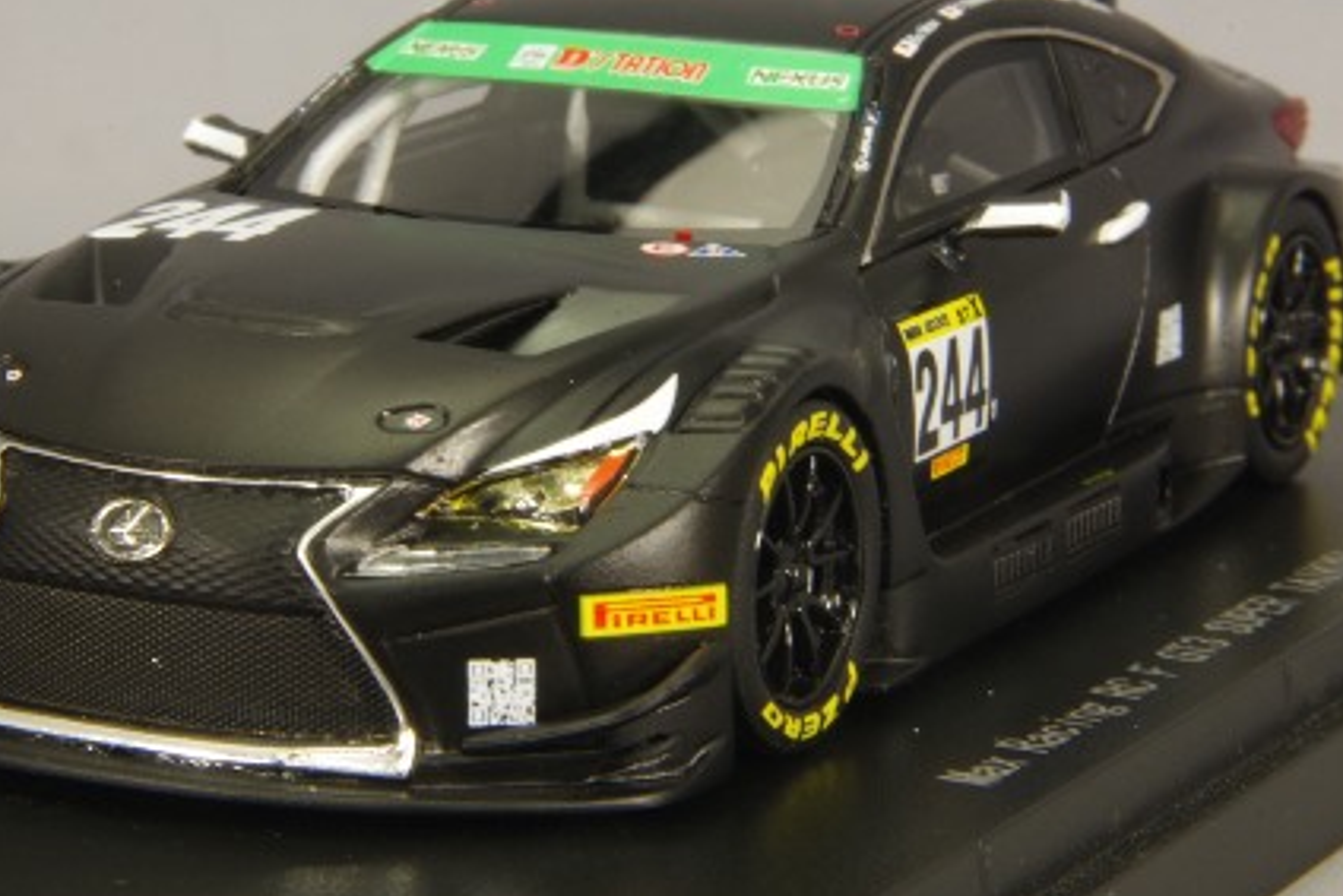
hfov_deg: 12.2
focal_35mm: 169
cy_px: 315
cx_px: 589
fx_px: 6306
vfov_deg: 8.1
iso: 400
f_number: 32
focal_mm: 75
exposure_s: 1/1.25
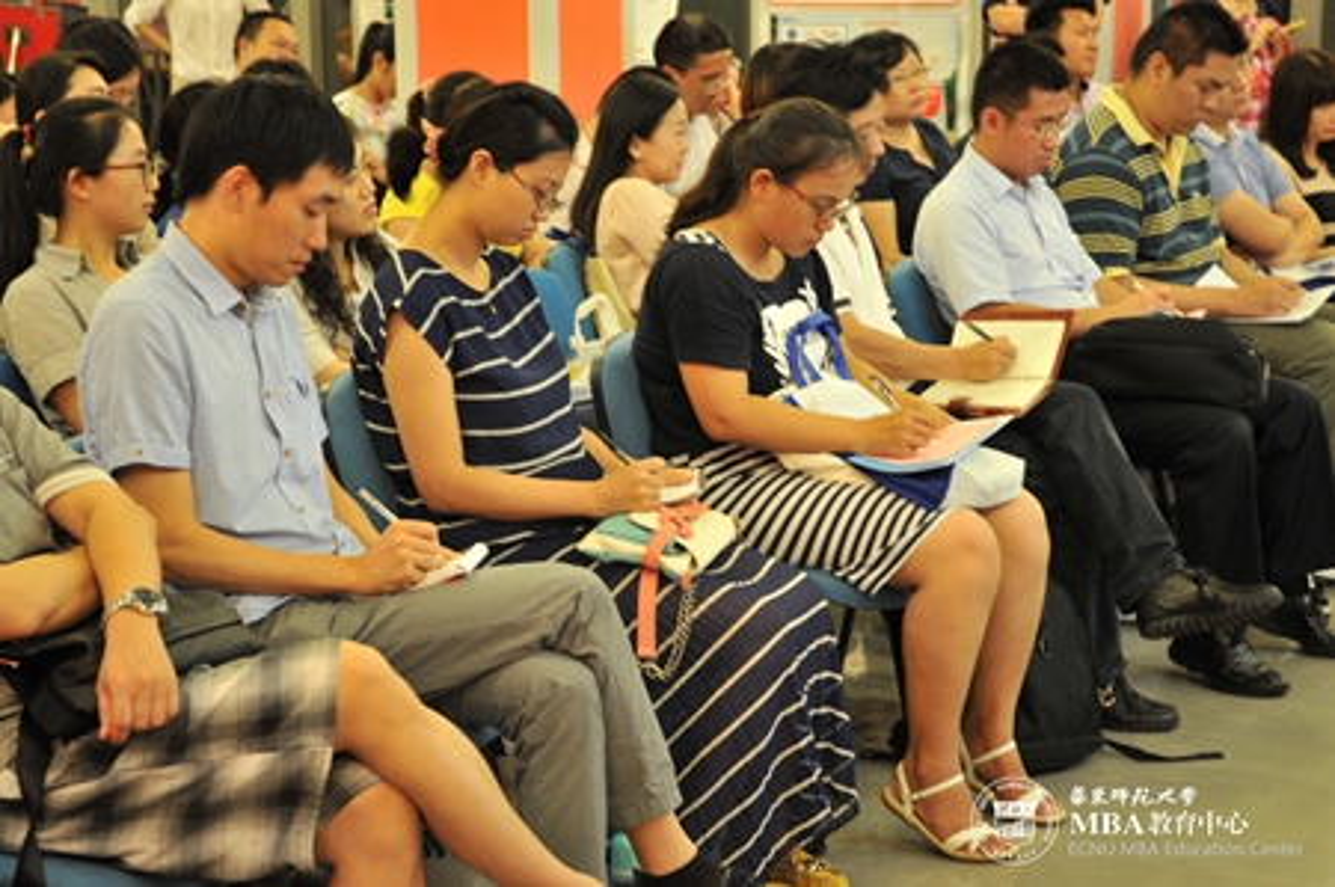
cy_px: 444
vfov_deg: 17.5
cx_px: 668
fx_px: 2889
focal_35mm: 78
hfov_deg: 26.0
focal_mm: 52
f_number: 4.5
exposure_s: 1/8
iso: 400
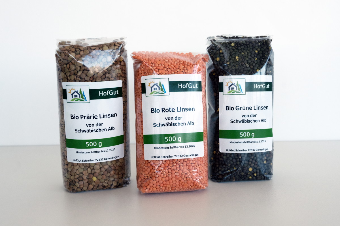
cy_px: 113
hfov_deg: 61.9
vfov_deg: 43.6
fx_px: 283
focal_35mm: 30
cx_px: 170
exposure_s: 1/320
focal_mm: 30
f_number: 7.1
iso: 640
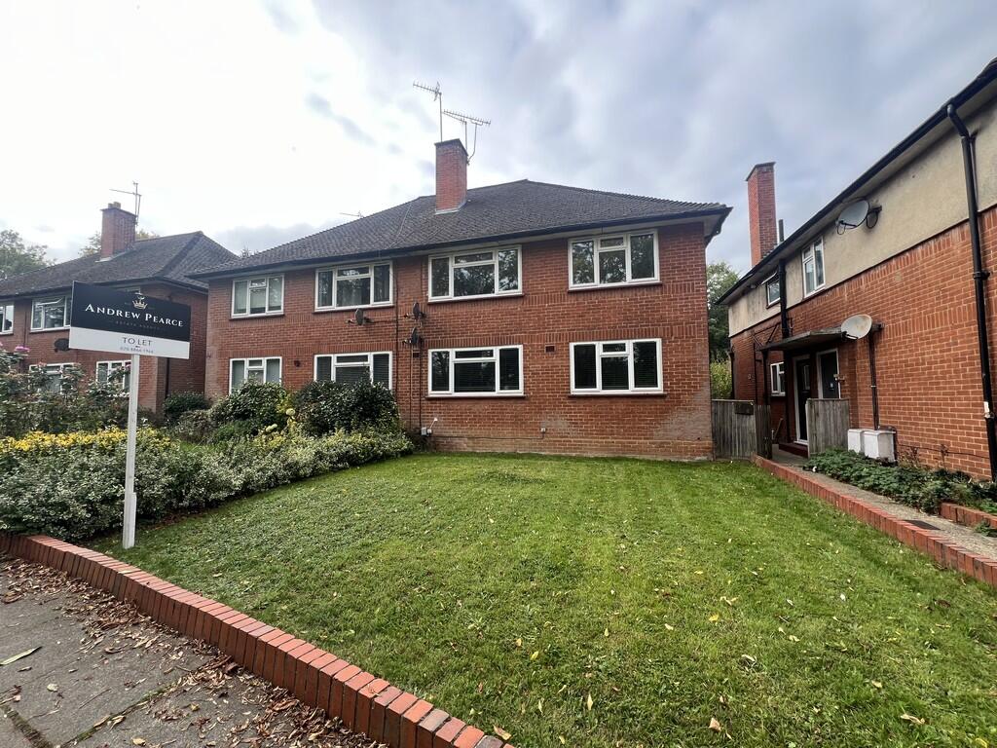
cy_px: 374
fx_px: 374
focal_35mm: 13
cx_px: 498
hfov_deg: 106.2
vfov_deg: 89.9
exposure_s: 1/223
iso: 32
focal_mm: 1.57
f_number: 1.8
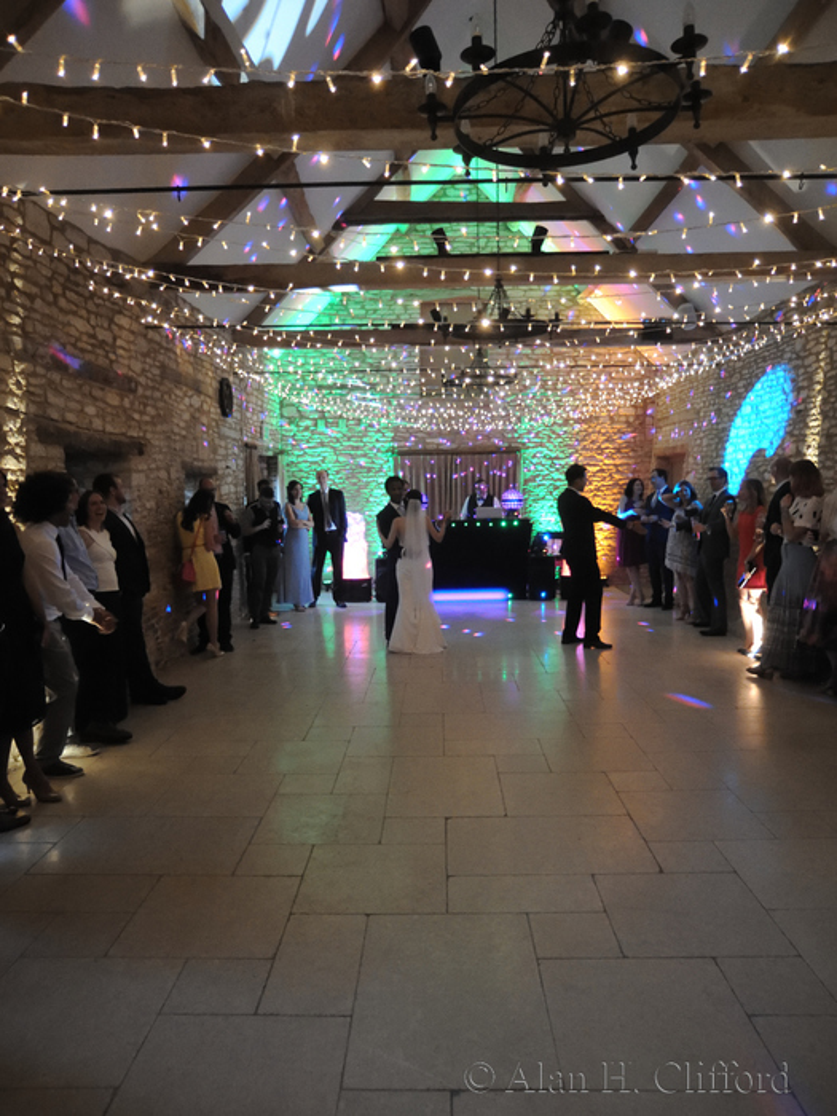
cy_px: 558
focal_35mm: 24
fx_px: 774
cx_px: 418
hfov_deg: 56.8
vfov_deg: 71.6
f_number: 1.8
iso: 1600
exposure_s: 1/50
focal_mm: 5.1
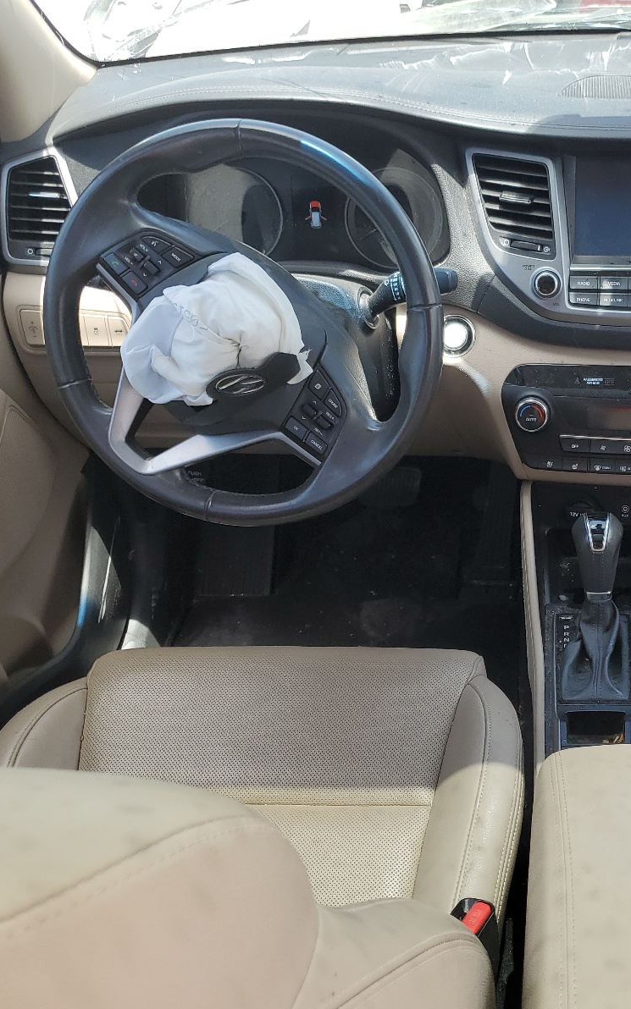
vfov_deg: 52.7
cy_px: 507
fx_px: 1018
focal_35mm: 37
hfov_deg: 32.6
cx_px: 575
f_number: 1.5
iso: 50
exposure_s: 1/476
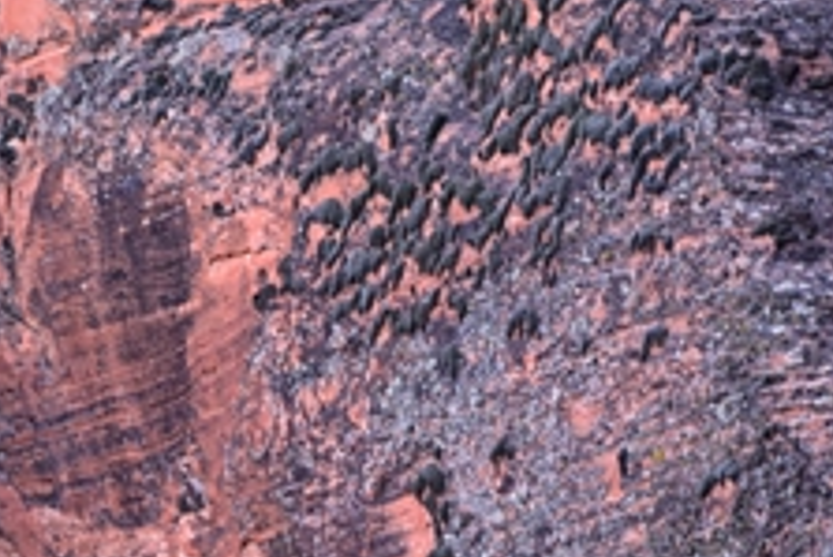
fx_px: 12456
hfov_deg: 3.8
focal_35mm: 538
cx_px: -971
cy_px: -447
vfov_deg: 2.6
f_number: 9
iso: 400
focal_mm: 80
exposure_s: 1/160
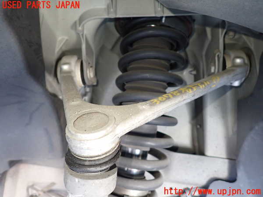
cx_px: 132
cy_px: 98
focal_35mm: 25
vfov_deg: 54.9
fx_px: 190
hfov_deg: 69.4
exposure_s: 1/30
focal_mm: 4.5
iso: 400
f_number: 2
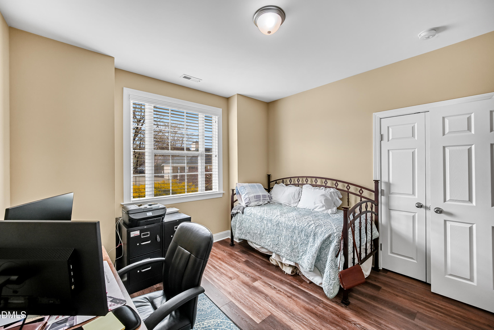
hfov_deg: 104.2
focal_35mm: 14
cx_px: 247
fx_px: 192
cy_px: 165
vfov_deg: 81.3
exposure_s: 1/50
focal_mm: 14
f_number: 8
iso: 250
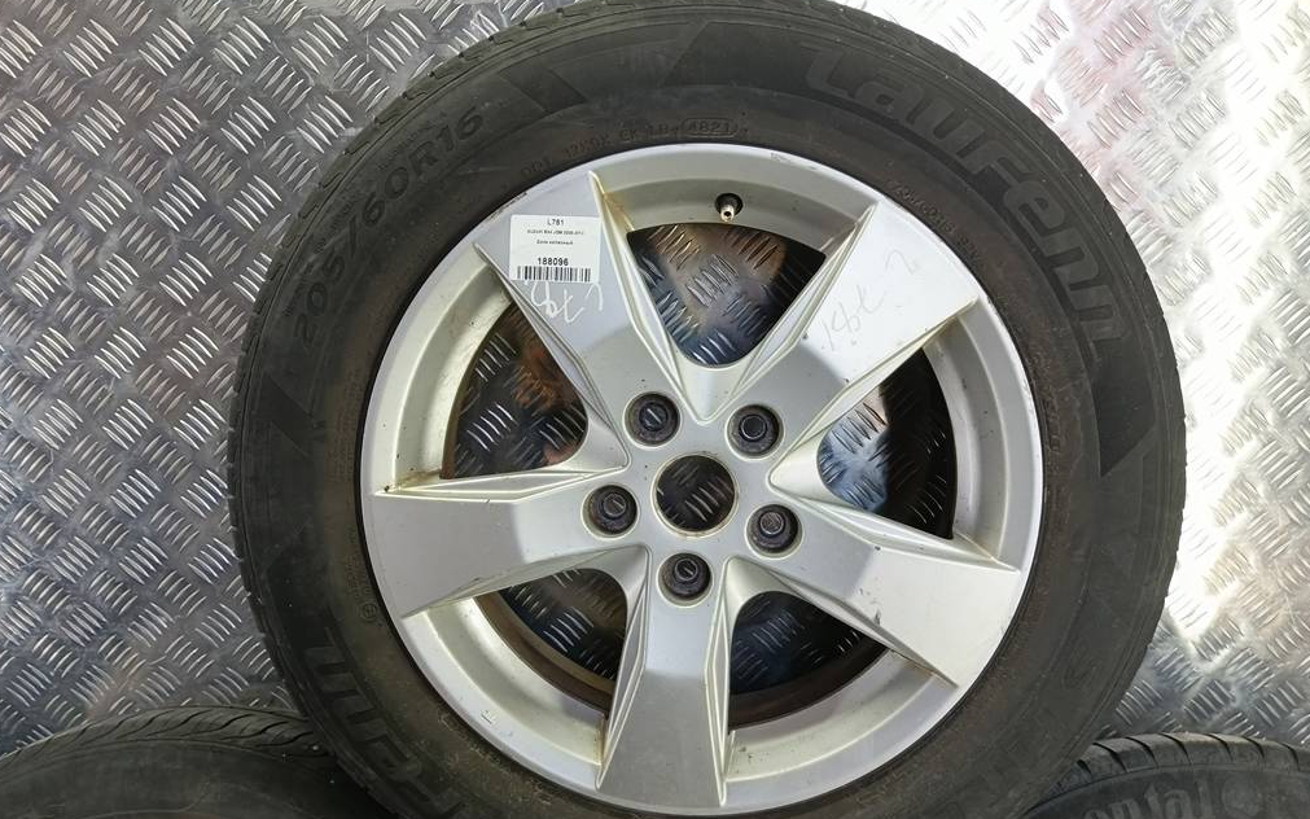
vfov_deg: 43.0
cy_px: 482
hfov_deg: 64.6
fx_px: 1035
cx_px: 656
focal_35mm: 29
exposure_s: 1/50
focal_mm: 4.11
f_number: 1.6
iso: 129
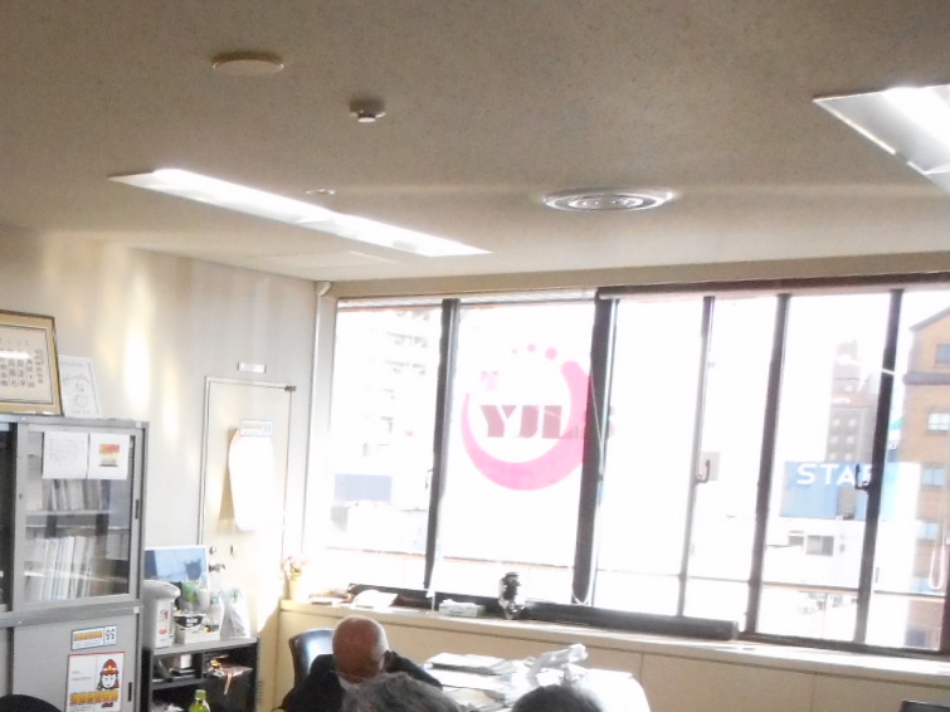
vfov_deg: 26.5
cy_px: 648
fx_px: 1454
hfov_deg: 33.6
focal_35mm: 53
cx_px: 40
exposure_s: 1/200
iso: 800
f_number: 3.7
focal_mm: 4.5
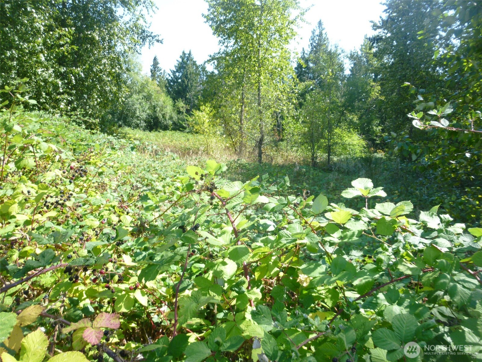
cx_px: 241
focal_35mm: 25
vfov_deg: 54.9
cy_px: 181
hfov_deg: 69.4
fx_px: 348
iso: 100
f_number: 3.1
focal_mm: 4.5
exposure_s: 1/200
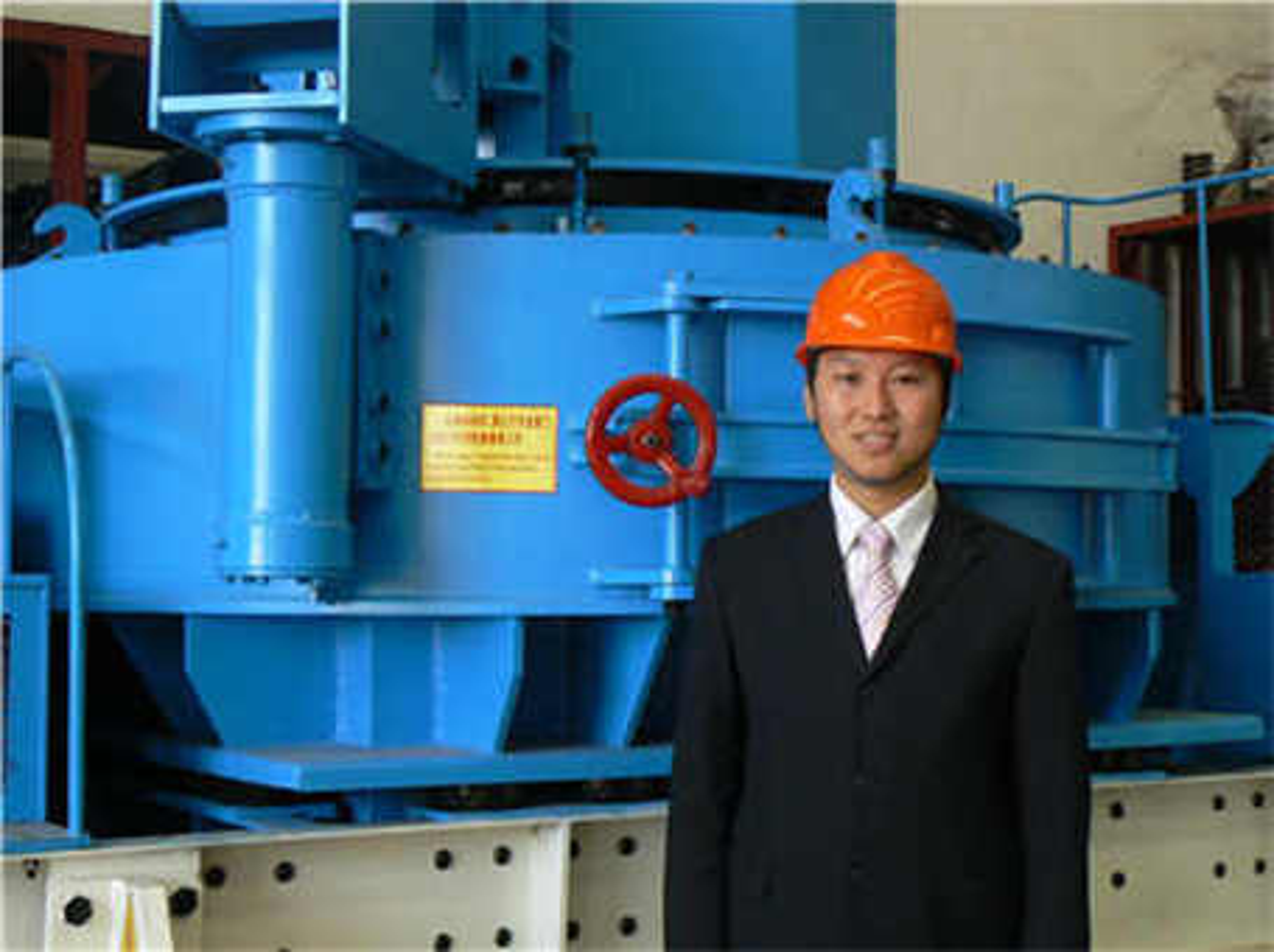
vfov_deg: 24.4
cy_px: 476
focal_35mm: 60
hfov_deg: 32.2
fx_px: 2205
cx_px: 637
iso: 100
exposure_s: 1/60
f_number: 3.6
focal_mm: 10.1
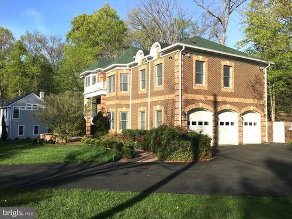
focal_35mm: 29
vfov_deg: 48.2
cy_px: 110
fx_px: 245
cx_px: 146
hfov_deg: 61.7
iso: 25
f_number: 2.2
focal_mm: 4.15
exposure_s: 1/1304
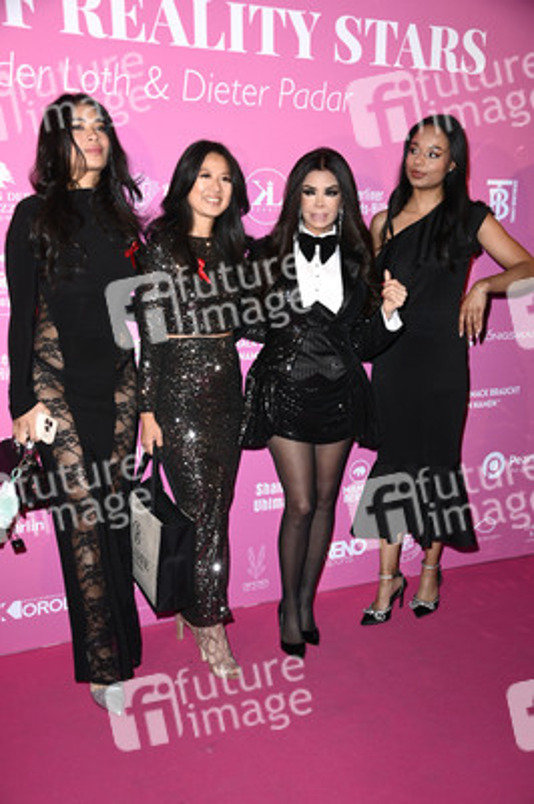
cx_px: 267
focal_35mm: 40
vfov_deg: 48.5
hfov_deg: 33.3
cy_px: 402
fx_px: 891
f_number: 5.6
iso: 500
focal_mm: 40
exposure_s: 1/200
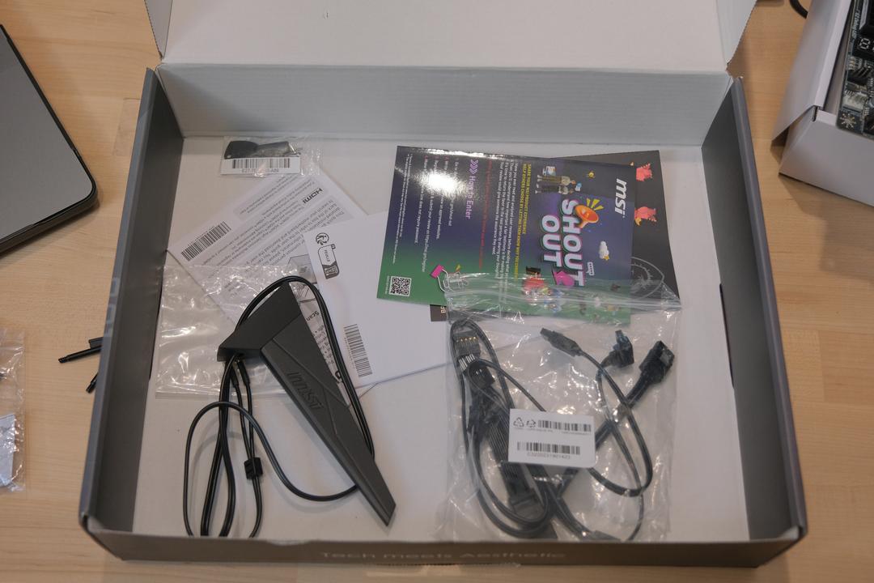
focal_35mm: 44
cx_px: 437
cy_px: 292
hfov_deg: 44.5
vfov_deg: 30.5
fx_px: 1068
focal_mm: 29.2
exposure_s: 1/42
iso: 500
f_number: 4
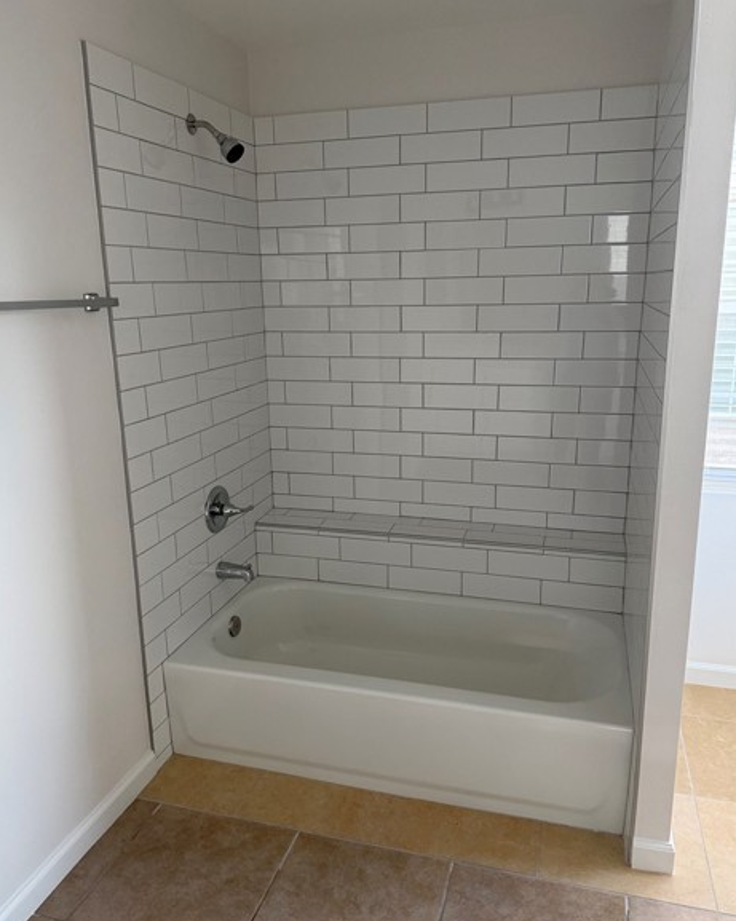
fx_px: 709
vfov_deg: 66.1
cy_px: 458
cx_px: 369
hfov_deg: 54.9
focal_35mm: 26
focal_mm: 6.76
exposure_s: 1/60
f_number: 1.78
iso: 320
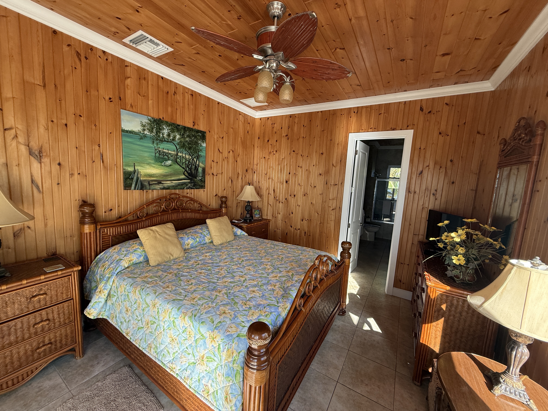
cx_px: 274
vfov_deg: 85.7
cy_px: 206
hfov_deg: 102.1
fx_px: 222
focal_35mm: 14
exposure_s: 1/99
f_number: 2.2
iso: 125
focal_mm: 2.22
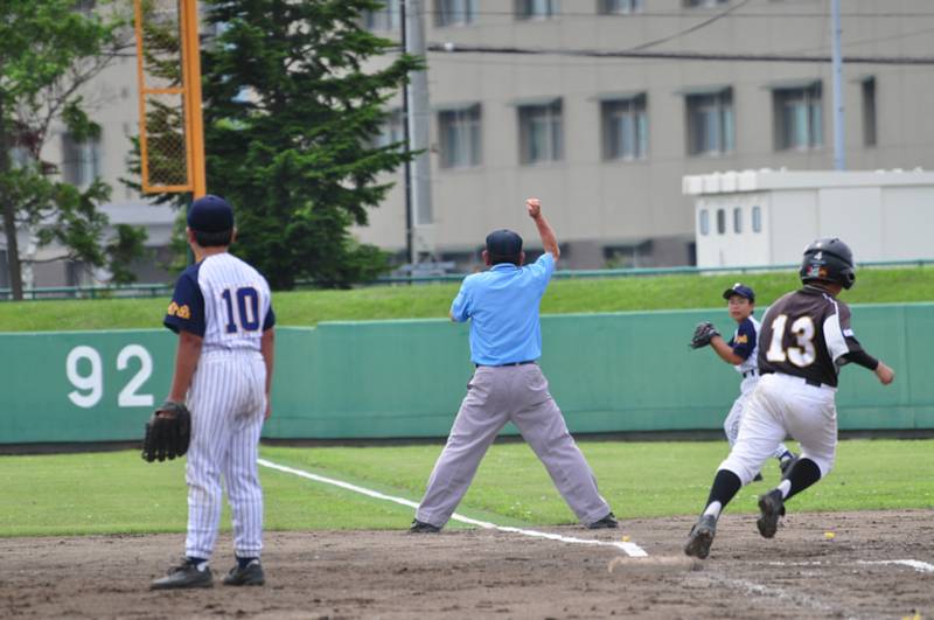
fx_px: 11658
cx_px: 467
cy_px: 310
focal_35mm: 450
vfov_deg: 3.0
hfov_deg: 4.6
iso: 200
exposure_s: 1/320
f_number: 5.6
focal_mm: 300
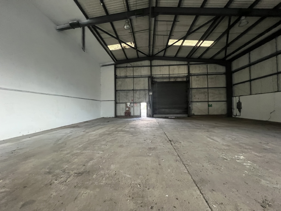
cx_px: 140
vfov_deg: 89.9
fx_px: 106
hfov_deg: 106.2
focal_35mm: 13
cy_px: 106
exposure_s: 1/55
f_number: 1.8
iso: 1000
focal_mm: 1.57
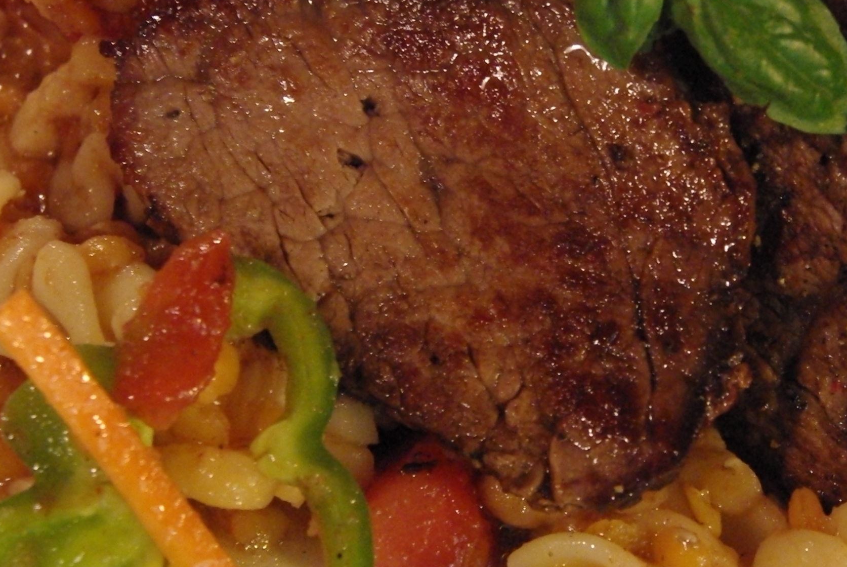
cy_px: 195
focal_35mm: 155
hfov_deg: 13.2
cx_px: 547
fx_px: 3651
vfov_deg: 8.9
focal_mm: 45
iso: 1600
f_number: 6.7
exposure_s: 1/8
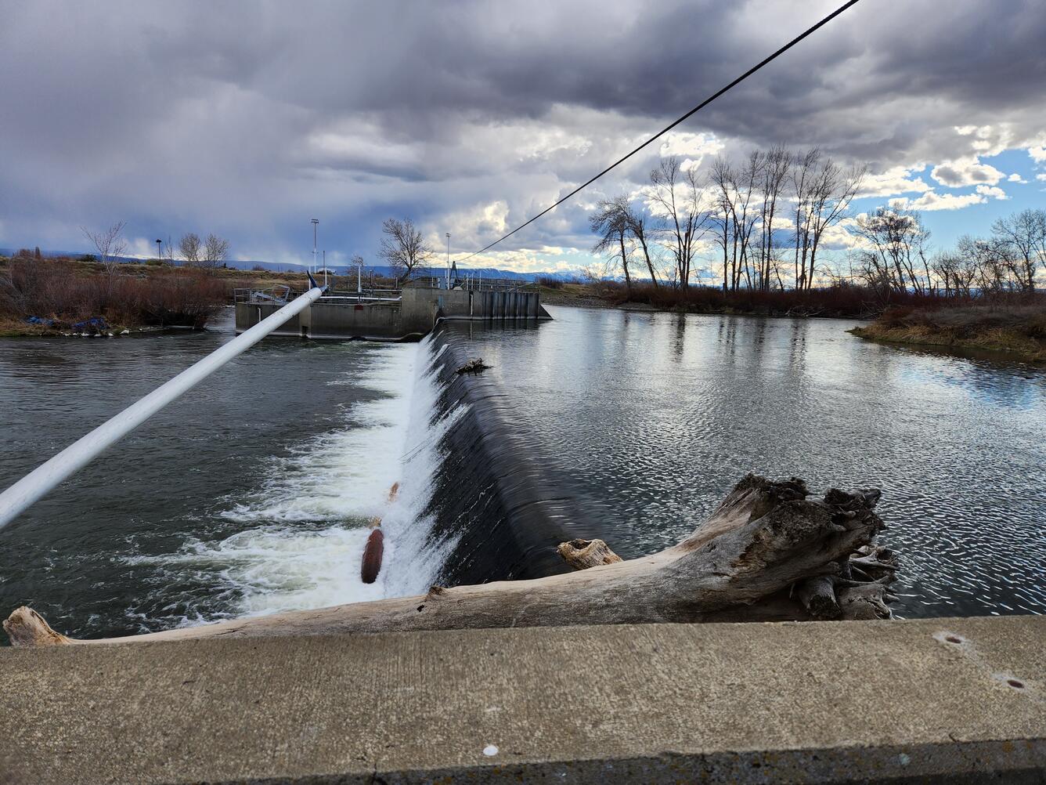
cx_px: 523
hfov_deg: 73.9
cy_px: 392
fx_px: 695
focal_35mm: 23
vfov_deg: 58.9
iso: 20
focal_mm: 5.4
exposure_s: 1/1248
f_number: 1.8
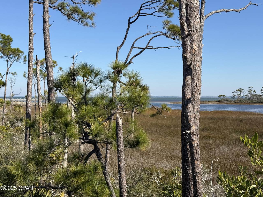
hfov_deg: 39.7
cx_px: 132
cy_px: 98
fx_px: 365
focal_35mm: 48
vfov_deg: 30.3
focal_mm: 6.76
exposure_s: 1/4098
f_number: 1.78
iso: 64
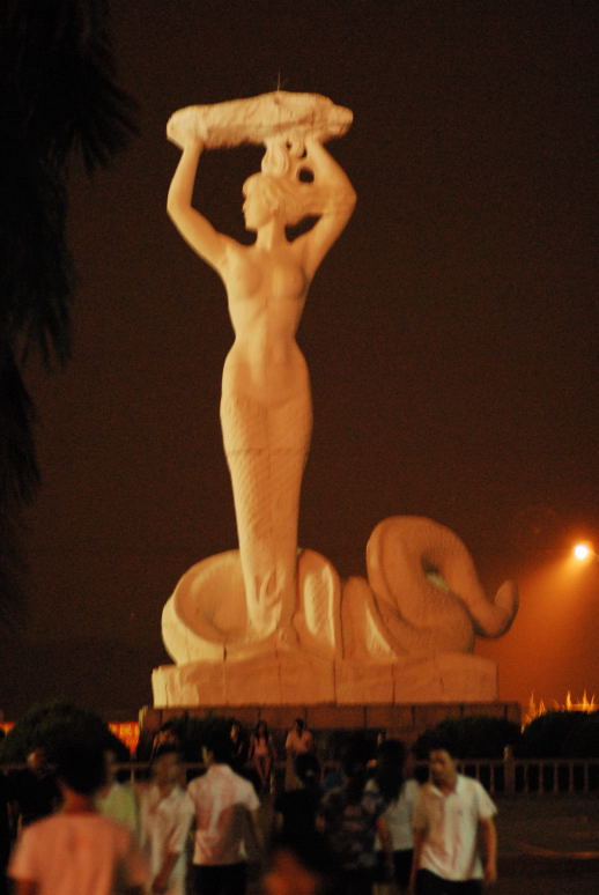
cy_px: 448
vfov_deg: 16.1
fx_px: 3173
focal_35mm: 128
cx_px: 300
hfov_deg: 10.8
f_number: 1.4
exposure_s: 1/10
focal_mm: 85
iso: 1600
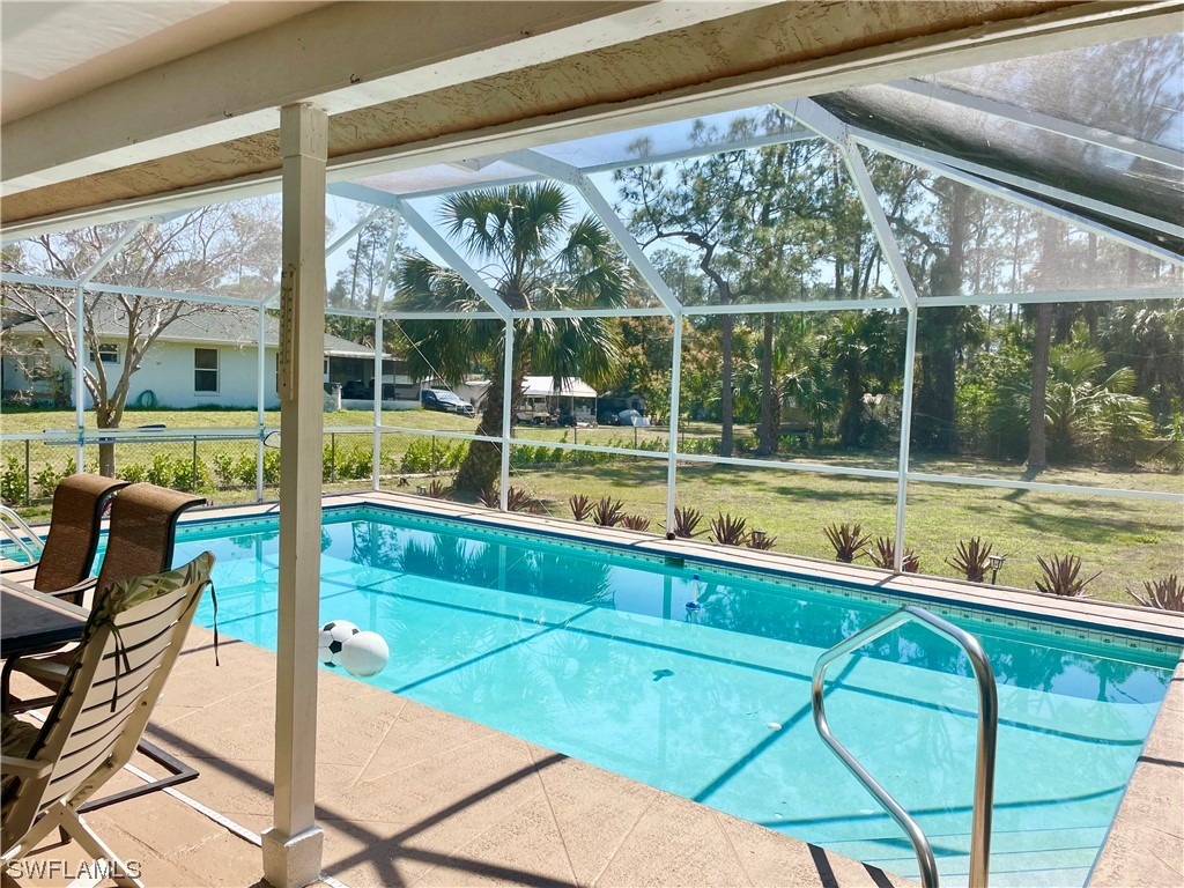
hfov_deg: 67.3
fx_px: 889
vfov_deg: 53.1
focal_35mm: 26
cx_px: 592
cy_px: 444
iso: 32
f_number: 1.6
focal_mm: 4.2
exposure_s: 1/2053
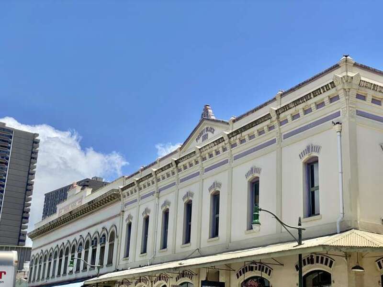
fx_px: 575
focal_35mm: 52
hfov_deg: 36.8
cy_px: 144
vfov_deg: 28.0
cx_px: 192
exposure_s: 1/1597
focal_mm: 6
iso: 20
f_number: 2
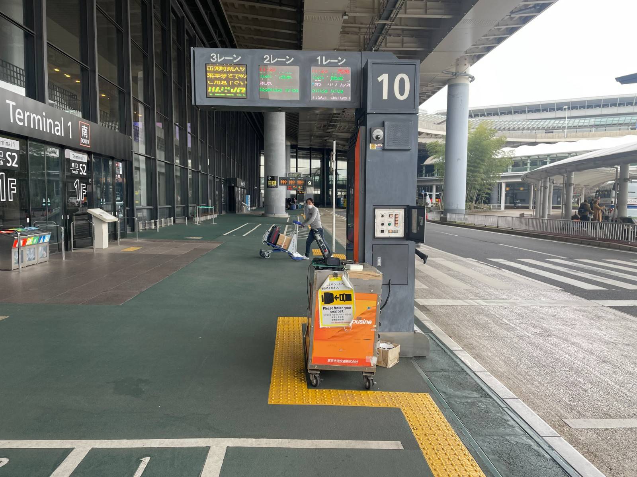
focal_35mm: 26
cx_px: 318
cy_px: 238
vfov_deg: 53.1
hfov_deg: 67.3
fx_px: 478
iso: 32
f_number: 1.6
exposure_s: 1/170
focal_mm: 4.2
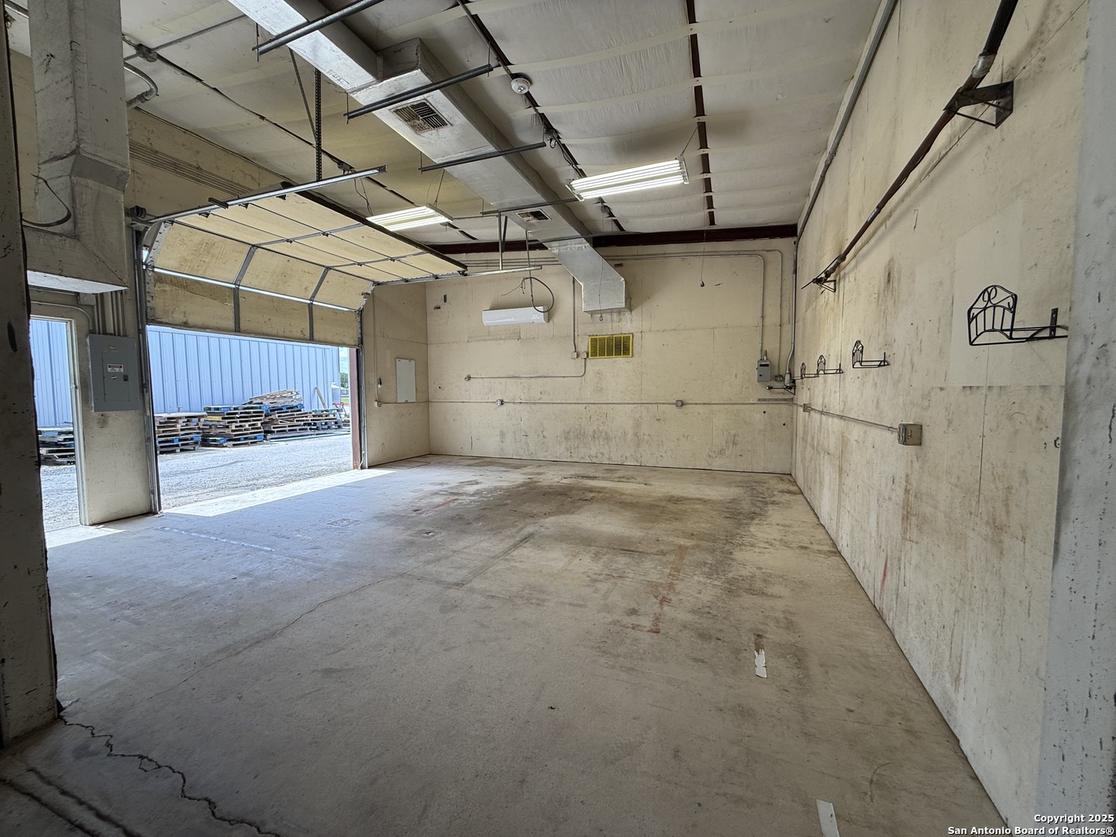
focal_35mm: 14
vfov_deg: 85.7
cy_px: 418
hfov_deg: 102.1
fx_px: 451
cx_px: 558
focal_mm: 2.22
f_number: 2.2
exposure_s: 1/233
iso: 64
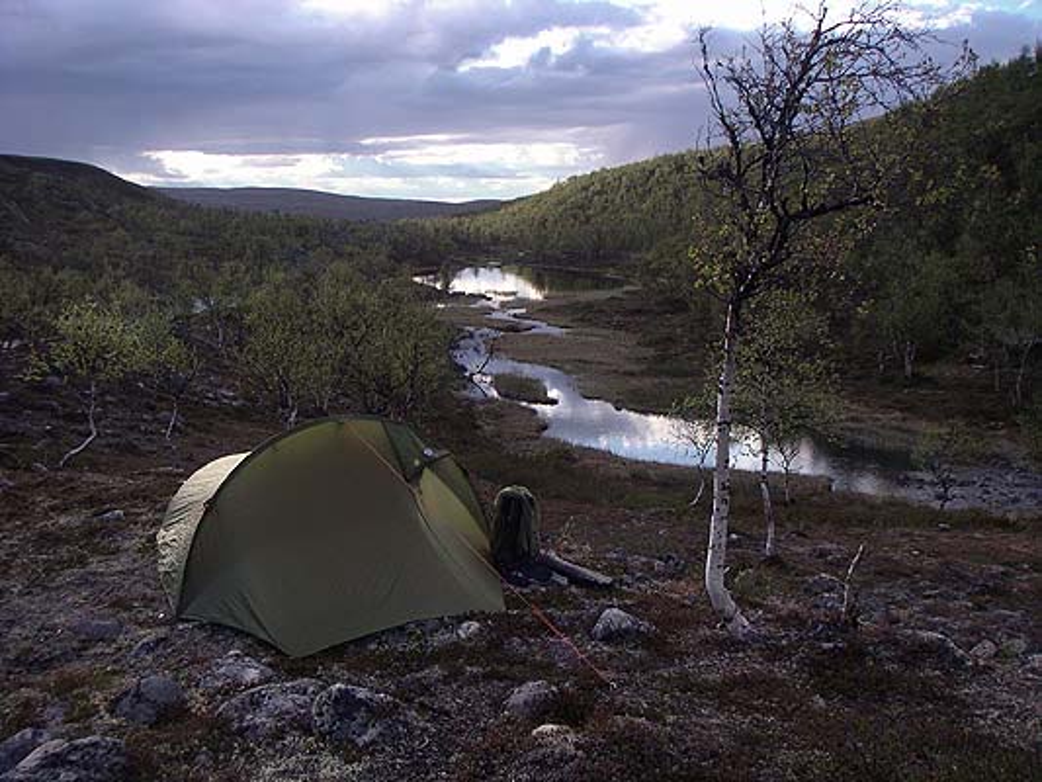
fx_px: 1144
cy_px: 391
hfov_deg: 49.0
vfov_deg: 37.7
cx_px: 521
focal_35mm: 38
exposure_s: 1/300
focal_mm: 6
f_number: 2.8
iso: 50
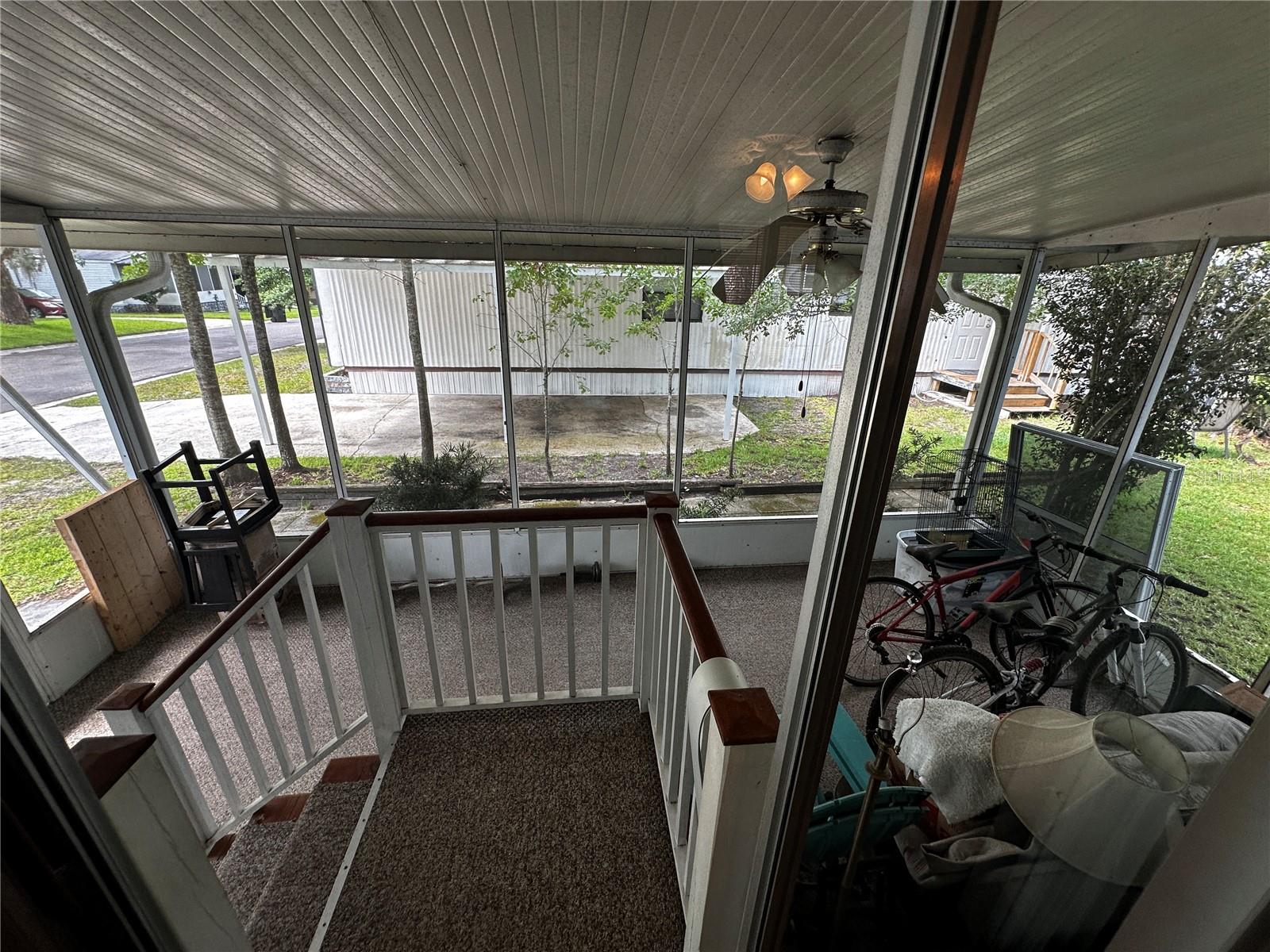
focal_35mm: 14
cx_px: 635
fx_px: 514
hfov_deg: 102.1
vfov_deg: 85.7
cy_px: 476
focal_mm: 2.22
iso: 80
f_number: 2.2
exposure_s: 1/120
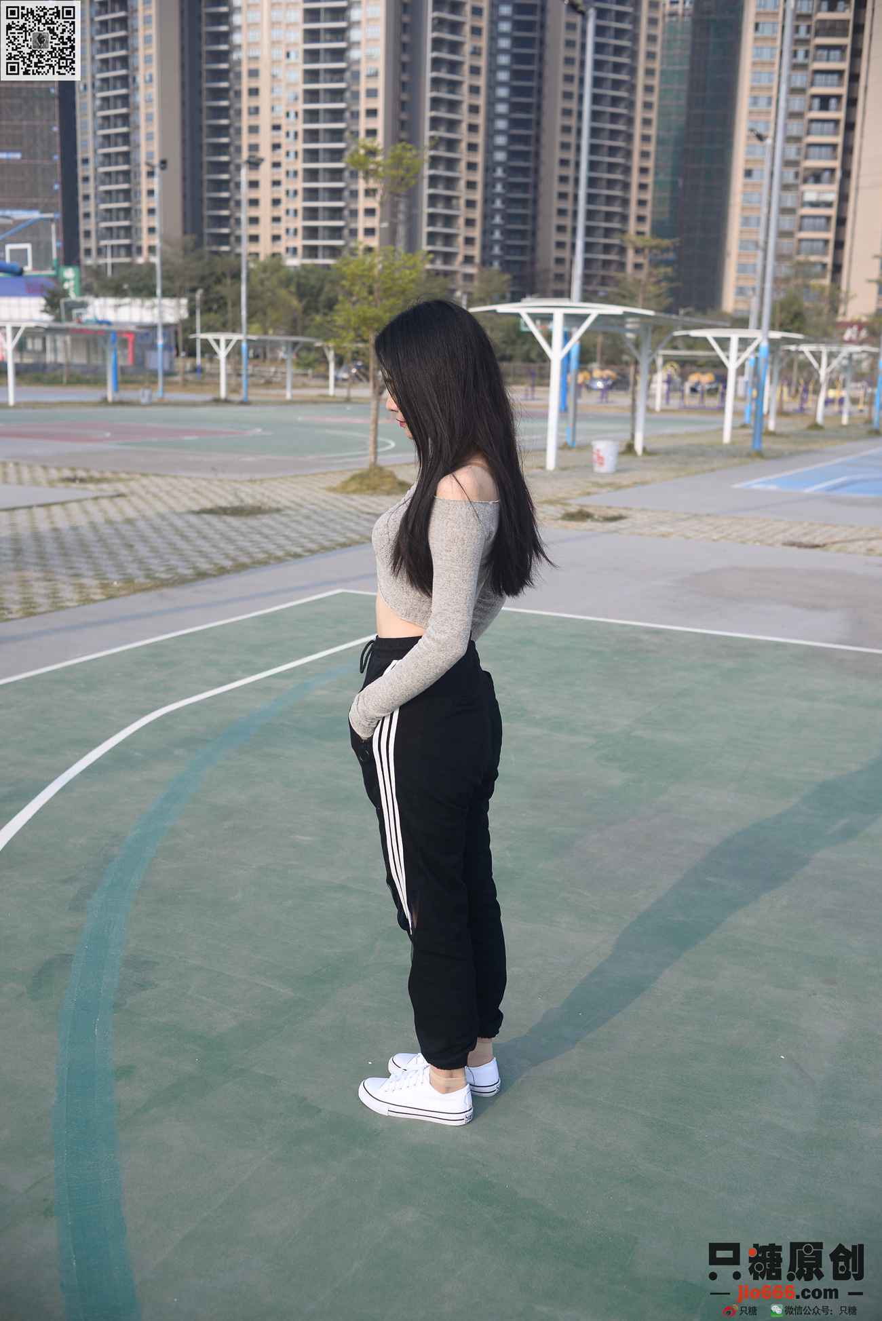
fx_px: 1285
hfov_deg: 37.9
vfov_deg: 54.4
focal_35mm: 35
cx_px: 441
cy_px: 660
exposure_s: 1/640
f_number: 4.5
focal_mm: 35
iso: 100
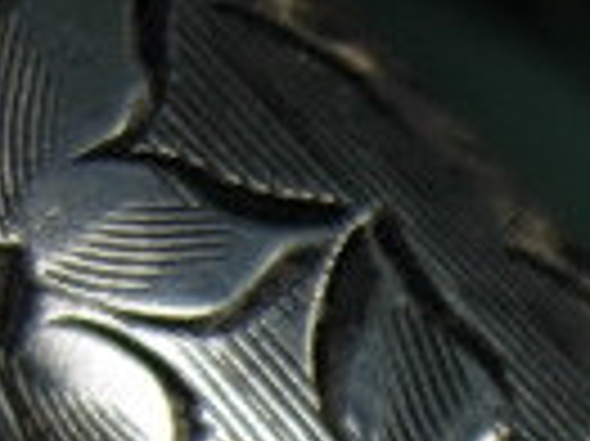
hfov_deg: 10.6
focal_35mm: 176
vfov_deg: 7.8
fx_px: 2997
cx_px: 1045
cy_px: 1071
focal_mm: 7.5
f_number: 2.7
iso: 50
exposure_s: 1/71.8
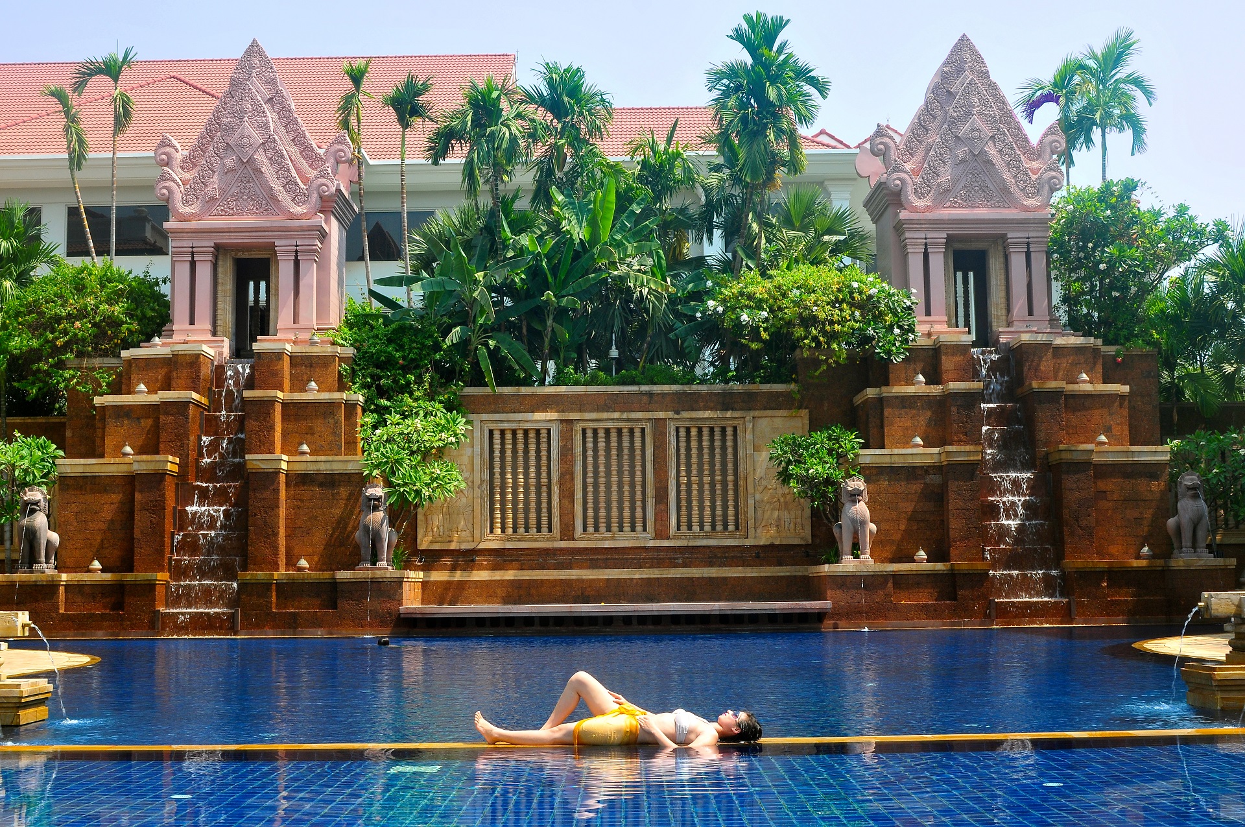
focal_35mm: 48
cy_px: 414
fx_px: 1658
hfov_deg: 41.2
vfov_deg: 28.0
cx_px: 622
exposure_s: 1/60
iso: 200
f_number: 13
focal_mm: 32
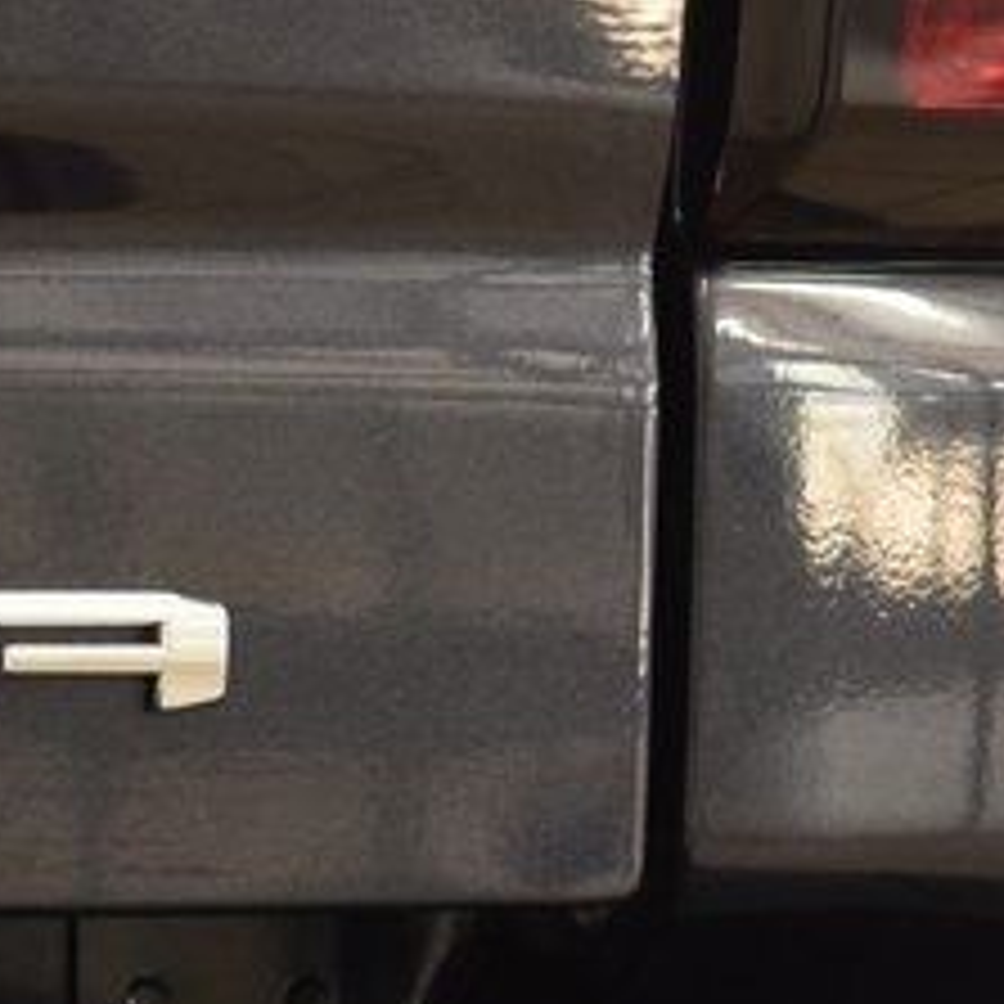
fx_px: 10008
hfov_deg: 5.7
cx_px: -720
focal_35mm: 305
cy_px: 592
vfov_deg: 5.7
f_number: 4
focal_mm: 52
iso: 1600
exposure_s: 1/60
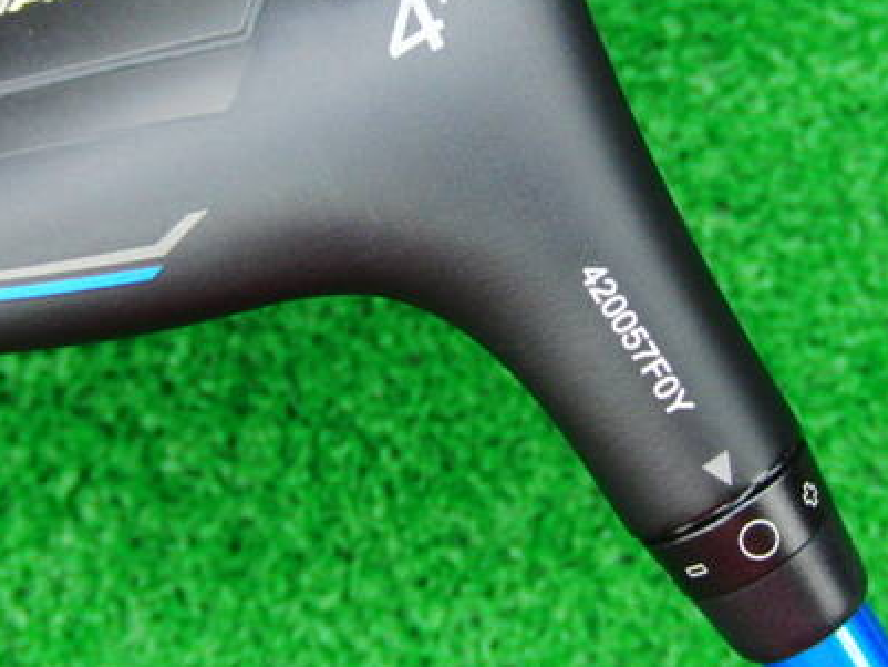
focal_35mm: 59
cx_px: 560
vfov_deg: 24.6
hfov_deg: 32.5
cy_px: 184
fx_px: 1514
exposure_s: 1/15
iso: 400
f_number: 3.6
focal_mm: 6.42
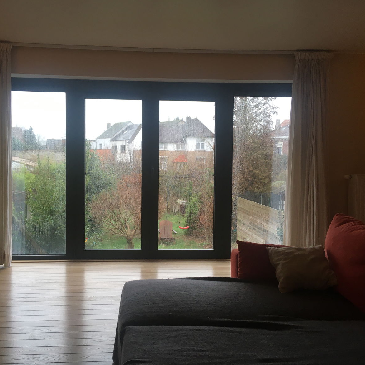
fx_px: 418
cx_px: 158
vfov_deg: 47.2
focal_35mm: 35
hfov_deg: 47.1
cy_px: 181
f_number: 2.2
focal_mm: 4.15
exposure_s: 1/33
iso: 25
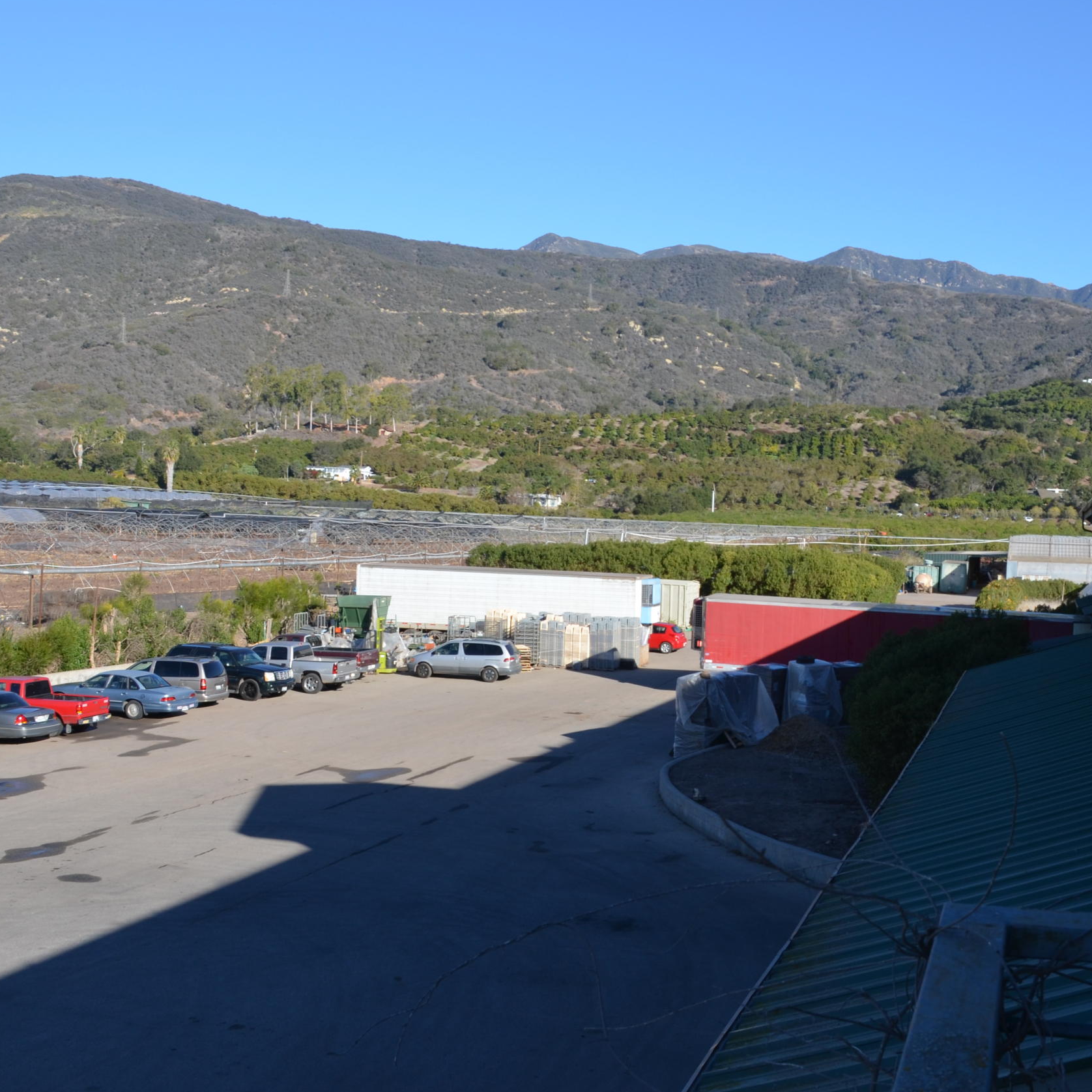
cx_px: 816
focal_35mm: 41
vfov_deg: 40.9
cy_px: 503
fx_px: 1463
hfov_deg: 39.8
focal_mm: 18
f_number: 8
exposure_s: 1/250
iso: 180
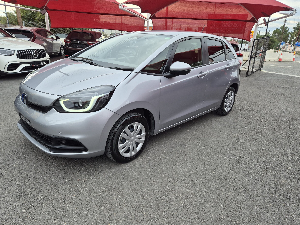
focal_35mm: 24
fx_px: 208
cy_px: 111
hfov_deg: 71.6
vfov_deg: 56.8
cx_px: 150
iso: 25
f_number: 1.8
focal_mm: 5.4
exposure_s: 1/477
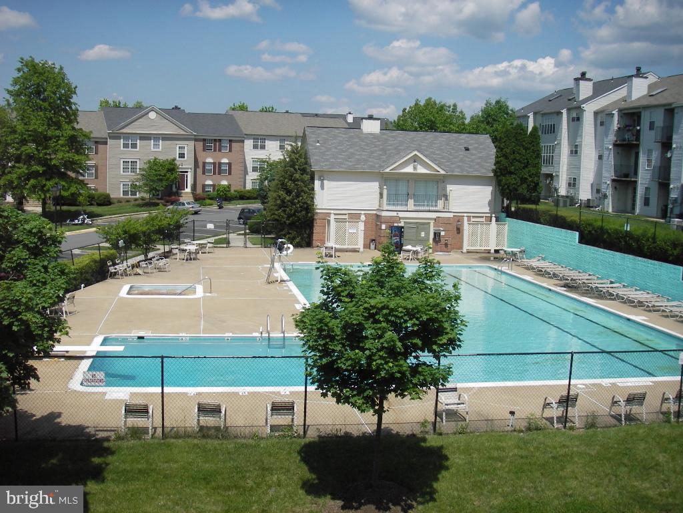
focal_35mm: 38
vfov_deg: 37.7
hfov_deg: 49.0
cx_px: 342
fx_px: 750
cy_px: 256
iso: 50
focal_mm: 6.3
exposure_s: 1/1000
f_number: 3.3
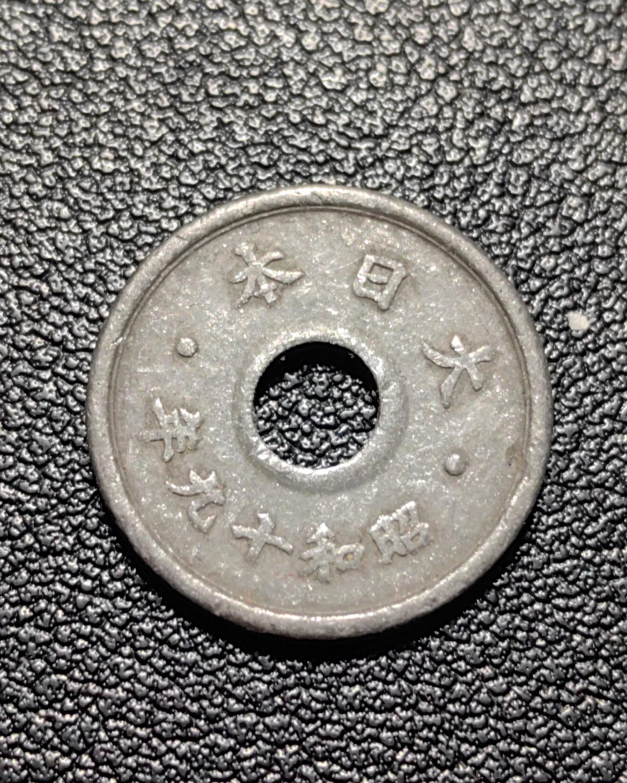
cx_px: 311
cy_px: 388
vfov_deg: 22.7
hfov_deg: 18.3
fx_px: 1948
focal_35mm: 84
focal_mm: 5.75
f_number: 2
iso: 100
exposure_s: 1/100
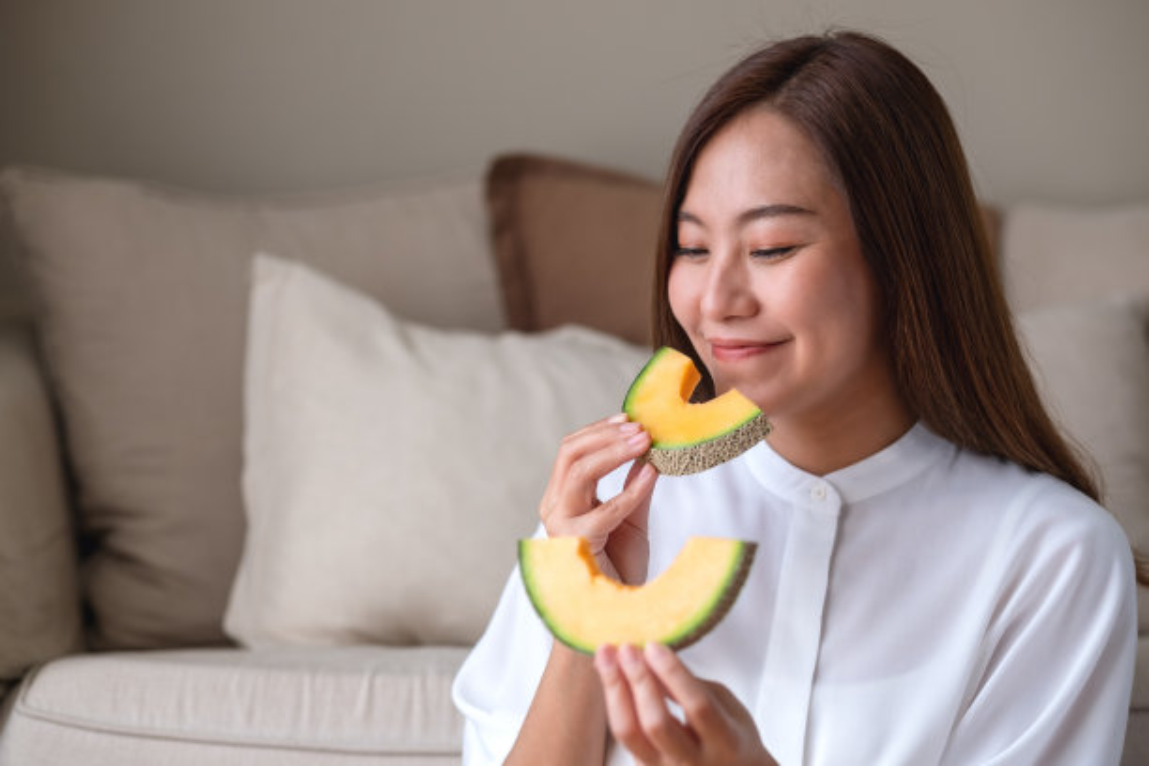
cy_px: 383
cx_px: 574
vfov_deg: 16.3
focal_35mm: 84
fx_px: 2681
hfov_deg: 24.2
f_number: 2
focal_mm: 56
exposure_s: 1/850
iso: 200
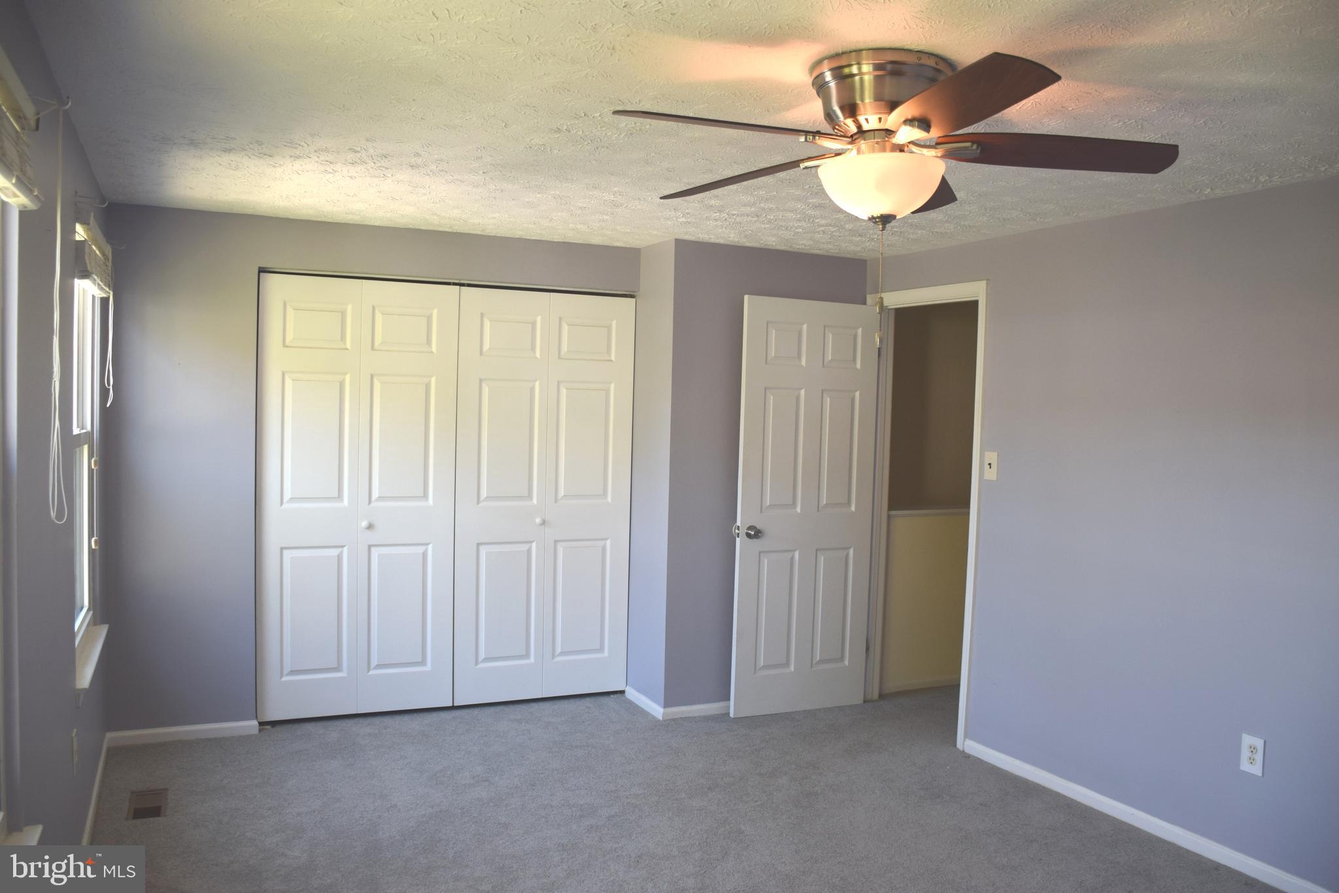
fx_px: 1004
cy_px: 446
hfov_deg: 67.4
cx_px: 670
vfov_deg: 47.9
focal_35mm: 27
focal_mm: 18
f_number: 4.5
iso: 400
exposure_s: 1/80
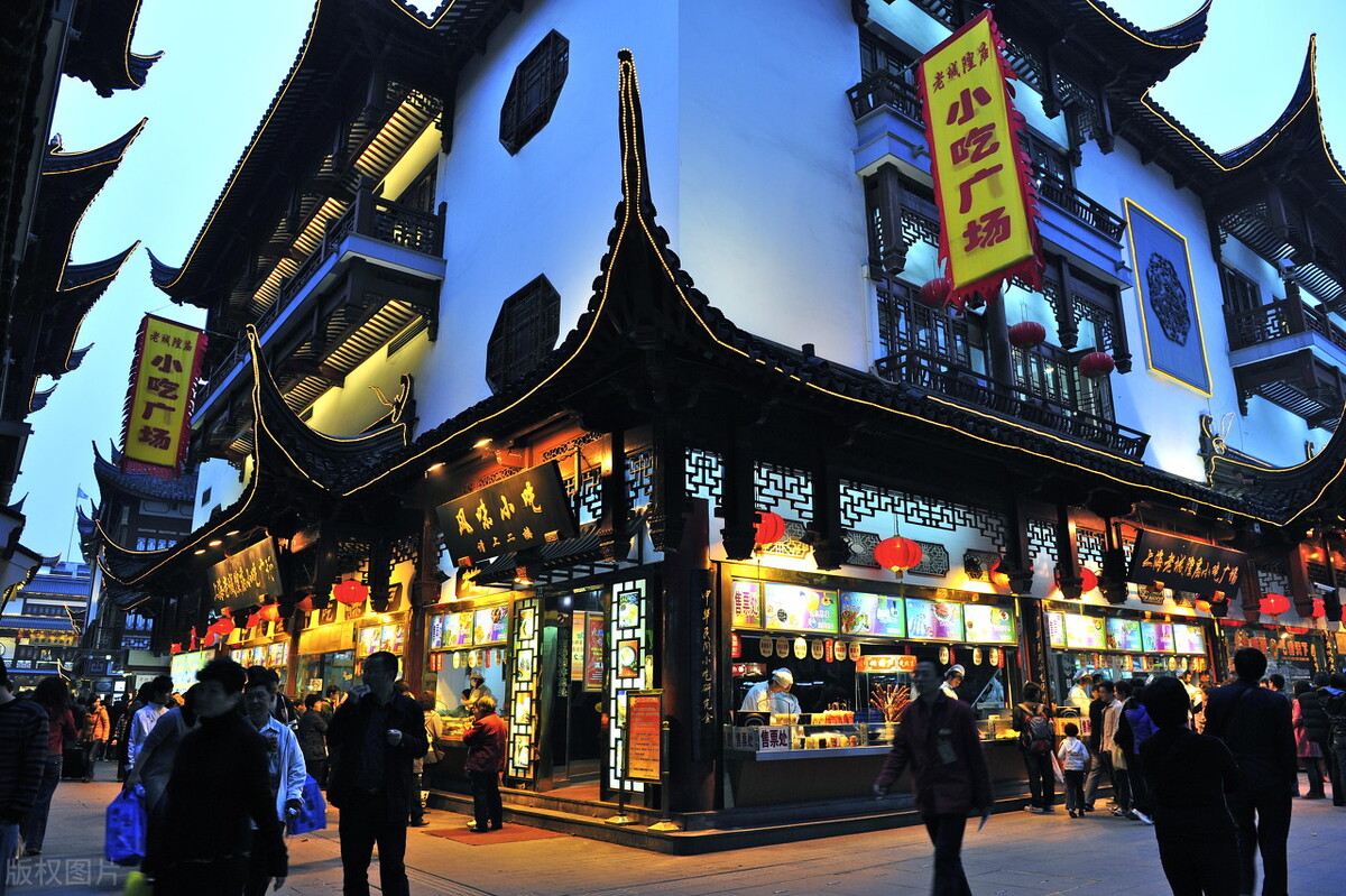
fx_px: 897
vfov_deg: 53.1
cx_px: 673
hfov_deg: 73.8
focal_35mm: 24
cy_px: 448
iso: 720
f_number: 5.6
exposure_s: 1/30
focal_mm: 24
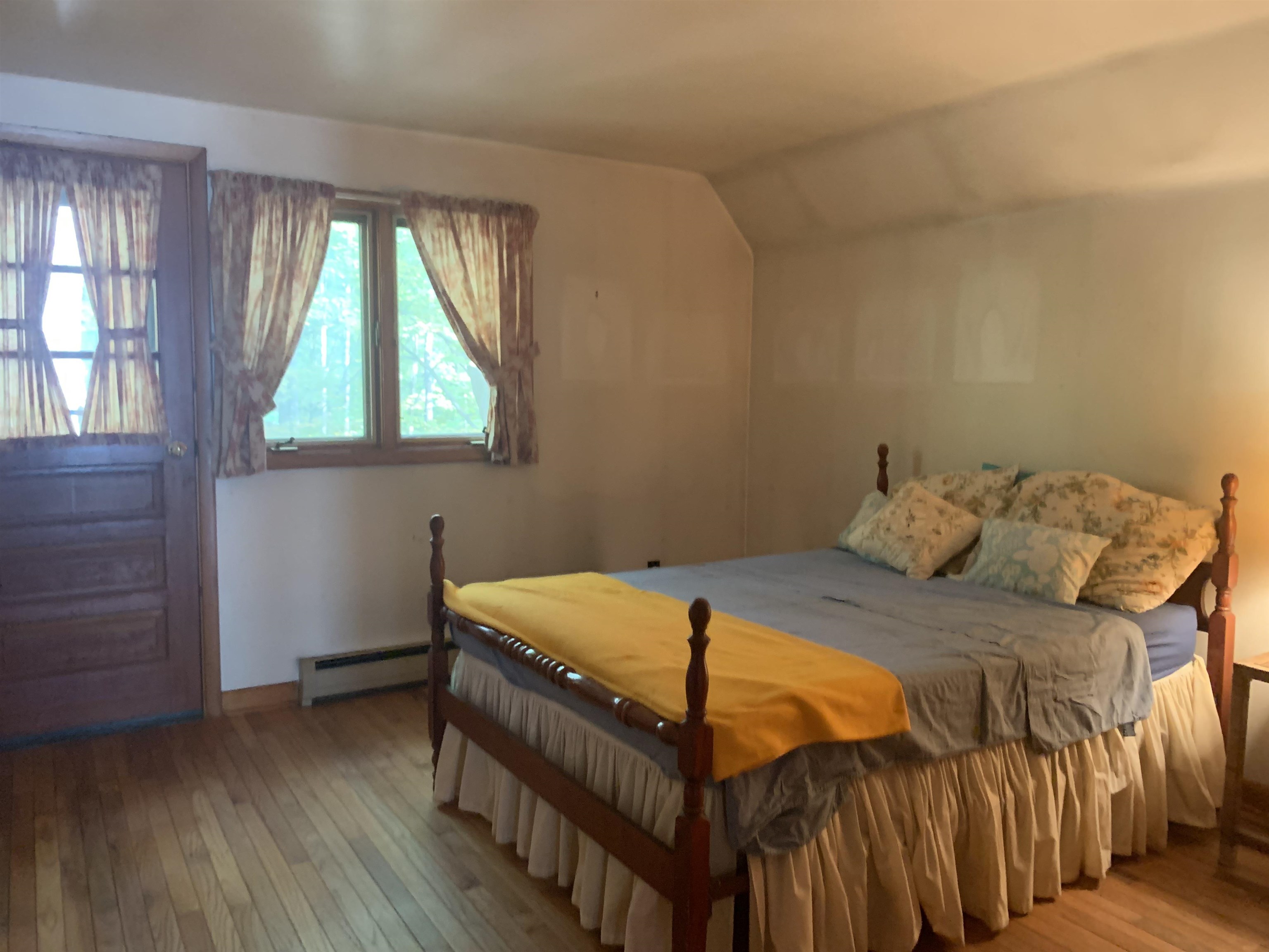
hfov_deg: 67.3
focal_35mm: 26
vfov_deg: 53.1
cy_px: 476
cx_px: 634
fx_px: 953
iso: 320
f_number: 1.8
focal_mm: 4.25
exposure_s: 1/30
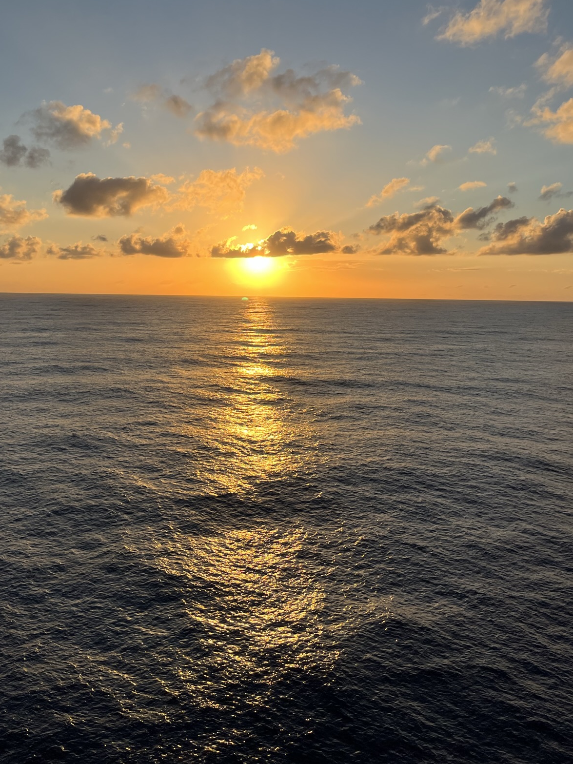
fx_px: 750
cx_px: 254
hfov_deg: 41.7
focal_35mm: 34
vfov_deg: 53.2
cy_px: 274
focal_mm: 5.1
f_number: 1.6
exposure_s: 1/4651
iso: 50
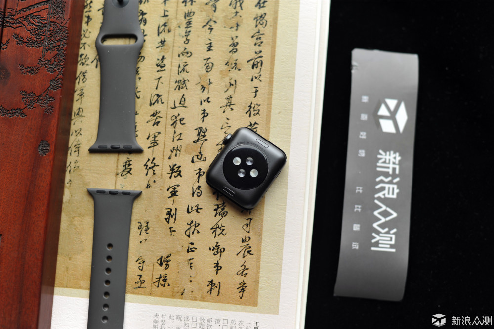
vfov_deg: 26.9
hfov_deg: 39.6
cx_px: 247
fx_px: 686
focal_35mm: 50
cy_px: 164
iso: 200
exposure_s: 1/50
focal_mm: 50
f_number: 3.5
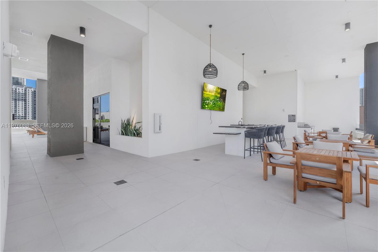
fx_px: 147
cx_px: 189
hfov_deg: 104.3
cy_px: 126
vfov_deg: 81.2
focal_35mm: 14
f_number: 8
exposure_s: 1/60
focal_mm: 14
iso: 250
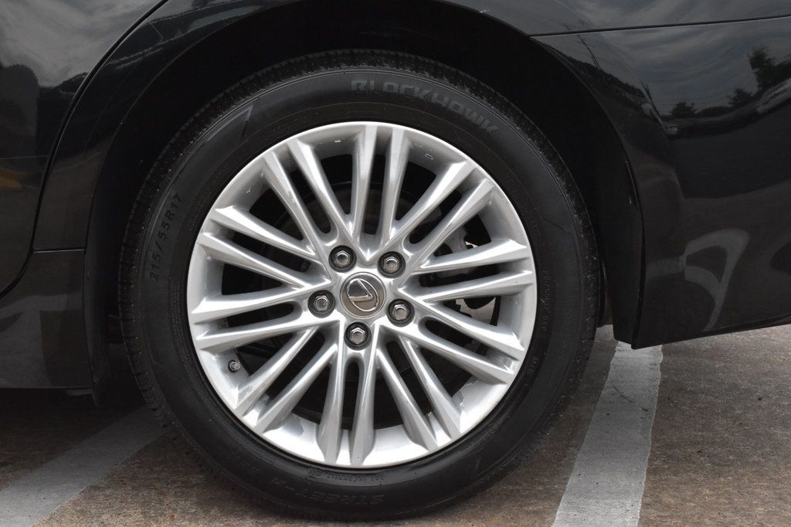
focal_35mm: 54
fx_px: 1186
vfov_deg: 25.0
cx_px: 396
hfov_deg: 36.9
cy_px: 264
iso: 2500
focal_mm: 36
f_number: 13
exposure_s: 1/1000
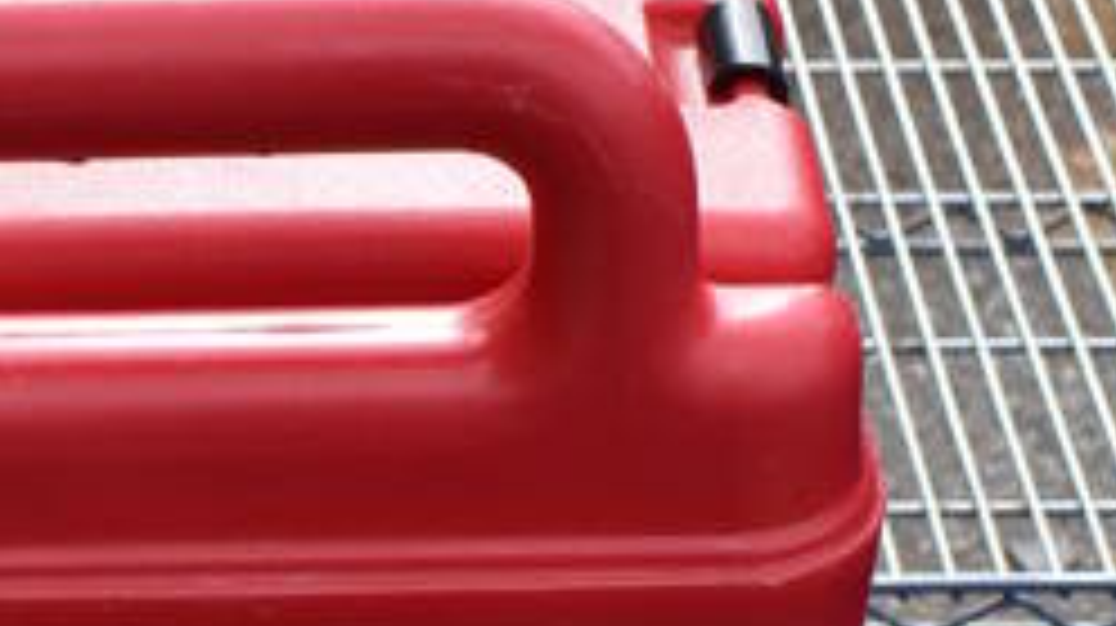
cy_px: 1097
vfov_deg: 9.9
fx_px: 3430
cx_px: 108
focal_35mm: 116
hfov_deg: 18.2
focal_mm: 20
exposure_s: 1/250
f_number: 8
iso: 200
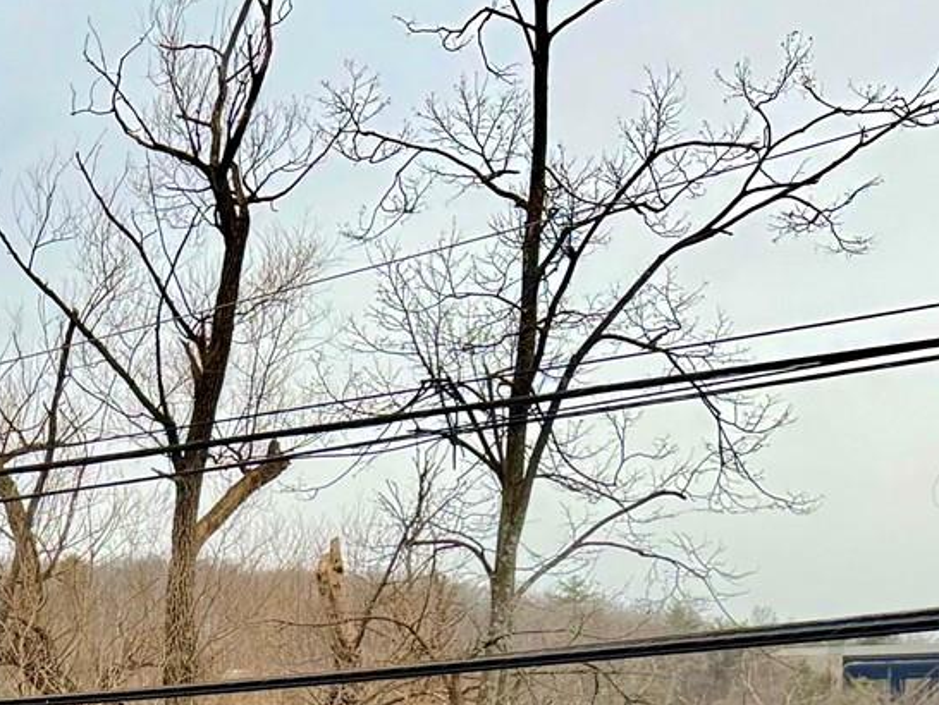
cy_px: 1231
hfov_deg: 20.3
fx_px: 2442
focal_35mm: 90
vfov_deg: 14.6
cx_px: -201
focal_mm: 6.76
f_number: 1.78
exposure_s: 1/864
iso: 80
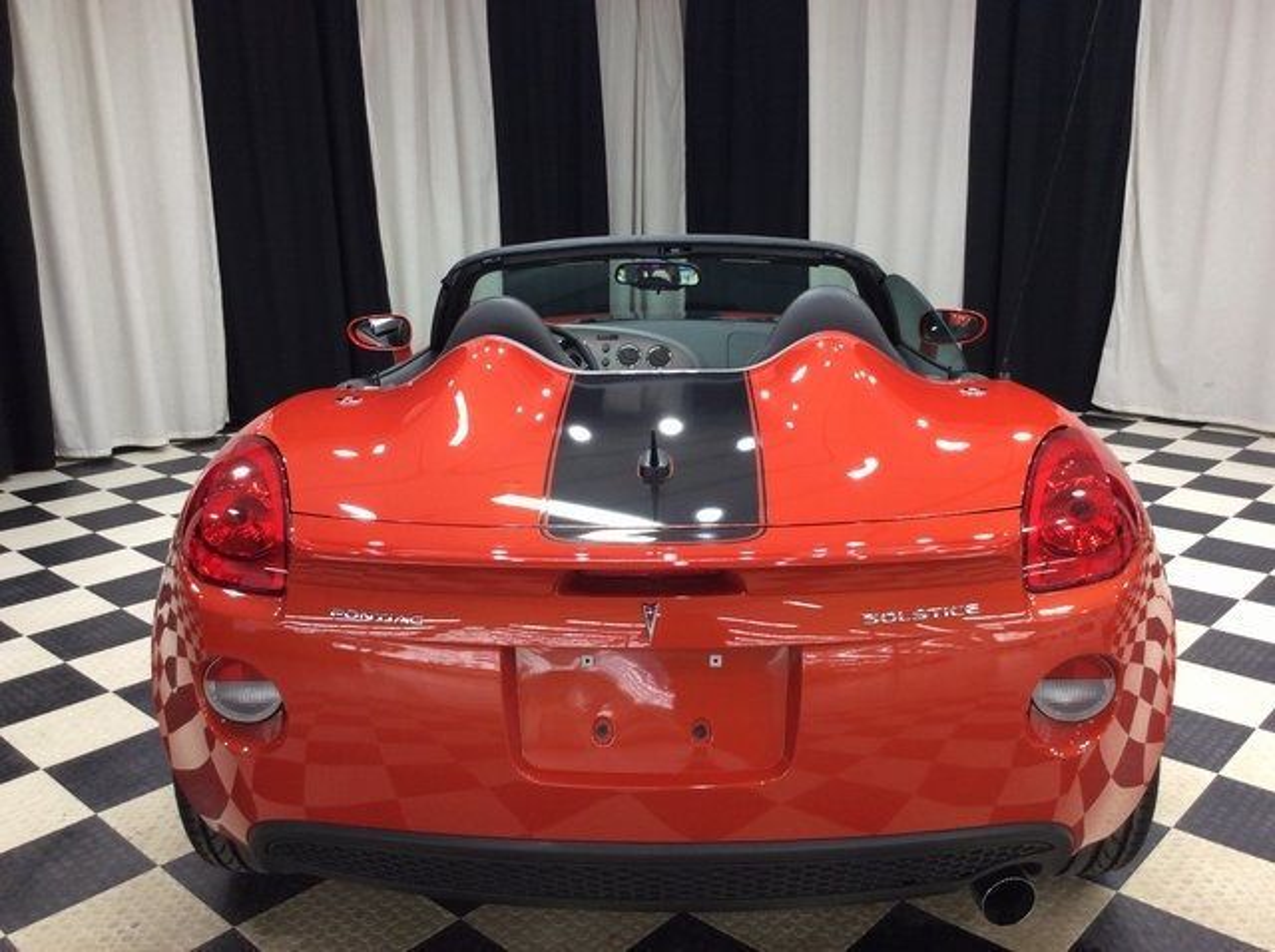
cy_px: 476
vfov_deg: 44.1
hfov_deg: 56.9
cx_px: 638
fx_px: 1177
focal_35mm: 32
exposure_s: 1/24
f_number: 2.4
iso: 64
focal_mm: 3.3
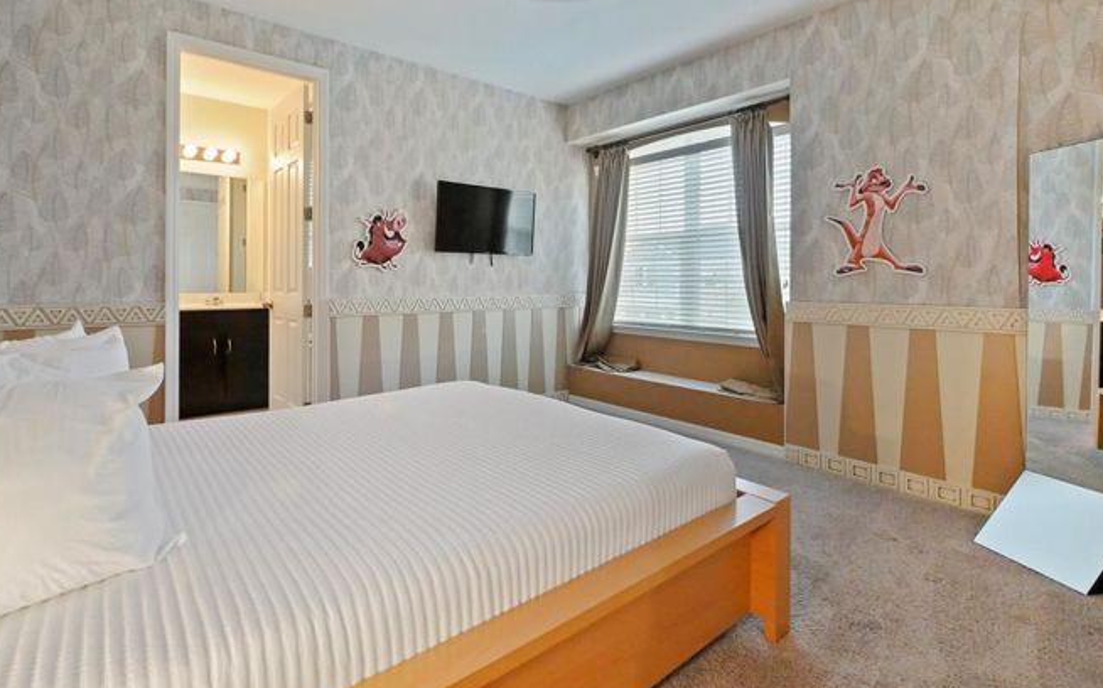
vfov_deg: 71.0
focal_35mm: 16
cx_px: 544
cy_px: 310
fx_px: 481
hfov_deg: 97.8
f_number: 4
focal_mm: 7
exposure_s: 1/60
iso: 3200
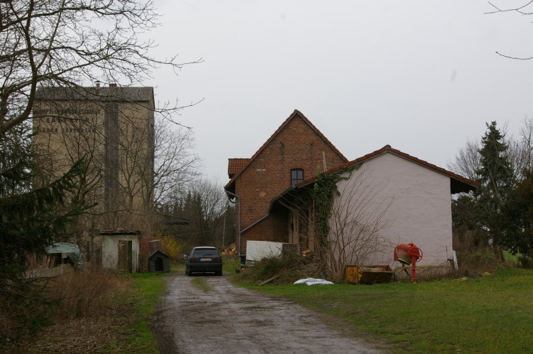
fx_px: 888
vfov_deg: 22.6
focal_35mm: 60
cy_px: 177
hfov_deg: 33.4
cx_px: 266
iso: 200
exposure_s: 1/125
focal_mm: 40
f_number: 11
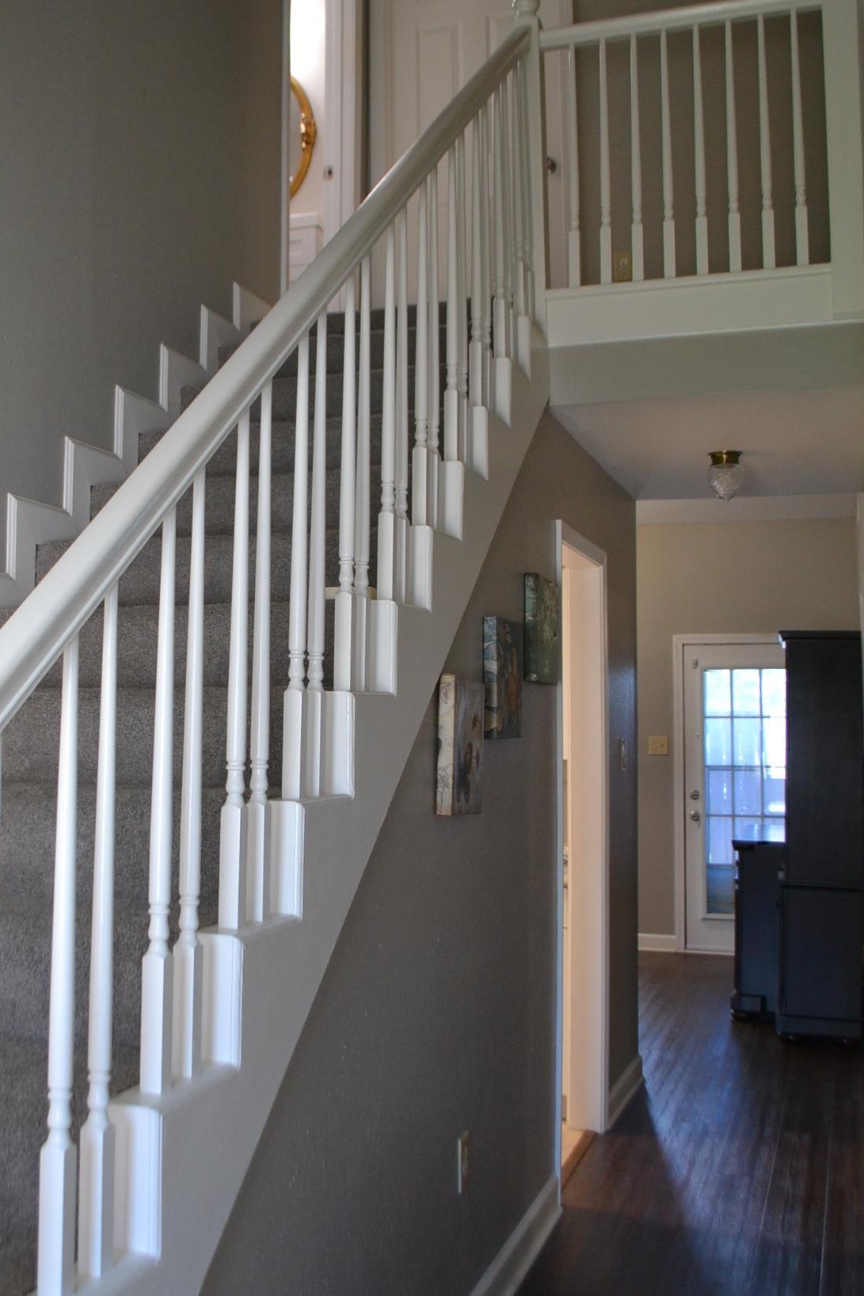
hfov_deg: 34.6
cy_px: 585
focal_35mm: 38
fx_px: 1368
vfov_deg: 50.6
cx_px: 264
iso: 720
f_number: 3.5
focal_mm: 18
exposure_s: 1/60
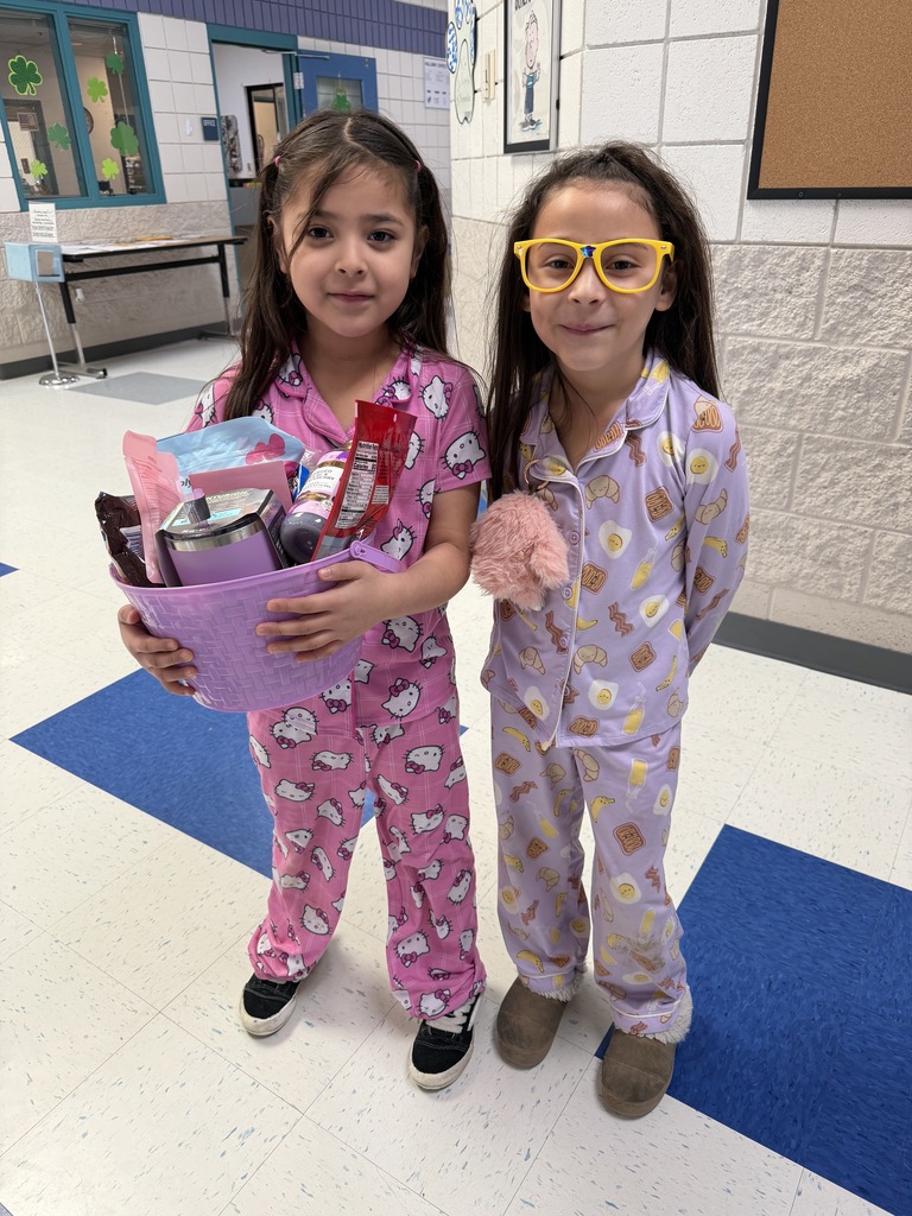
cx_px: 456
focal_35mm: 24
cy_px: 608
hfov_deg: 56.8
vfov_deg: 71.6
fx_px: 843
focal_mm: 6.76
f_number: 1.78
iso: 125
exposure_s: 1/60
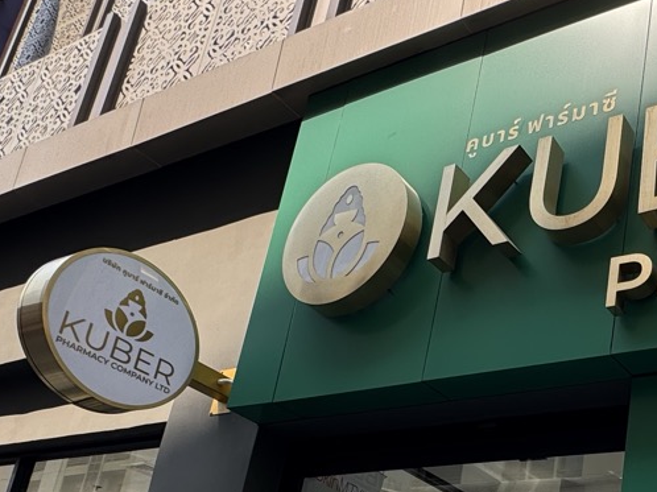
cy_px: 510
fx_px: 854
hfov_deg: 38.7
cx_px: 611
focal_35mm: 45
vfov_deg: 29.6
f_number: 2.2
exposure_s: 1/338
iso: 40
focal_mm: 2.22
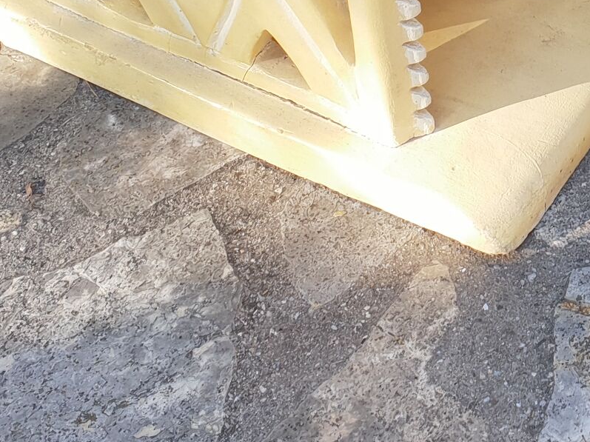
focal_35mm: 94
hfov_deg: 19.6
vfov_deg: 14.5
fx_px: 1601
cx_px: 710
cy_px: -239
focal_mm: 4.3
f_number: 2.4
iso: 50
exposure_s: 1/113
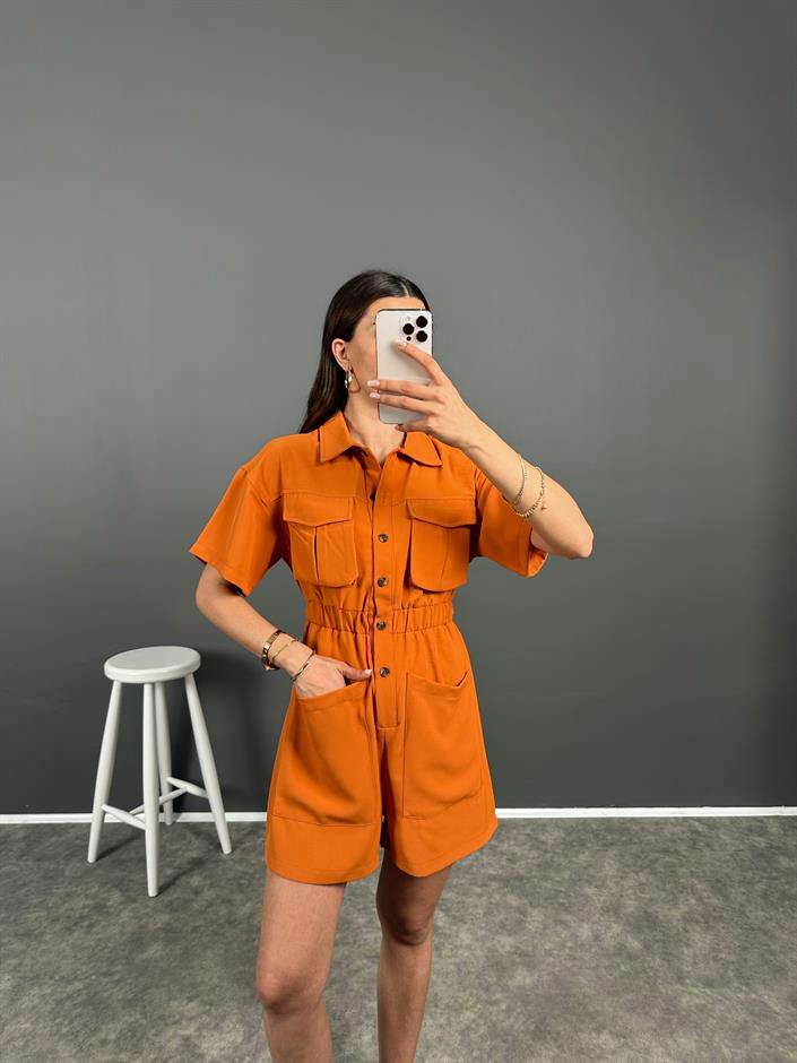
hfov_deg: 56.8
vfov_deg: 71.6
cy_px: 532
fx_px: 737
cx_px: 398
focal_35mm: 24
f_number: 1.78
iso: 80
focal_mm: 6.86
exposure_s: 1/121
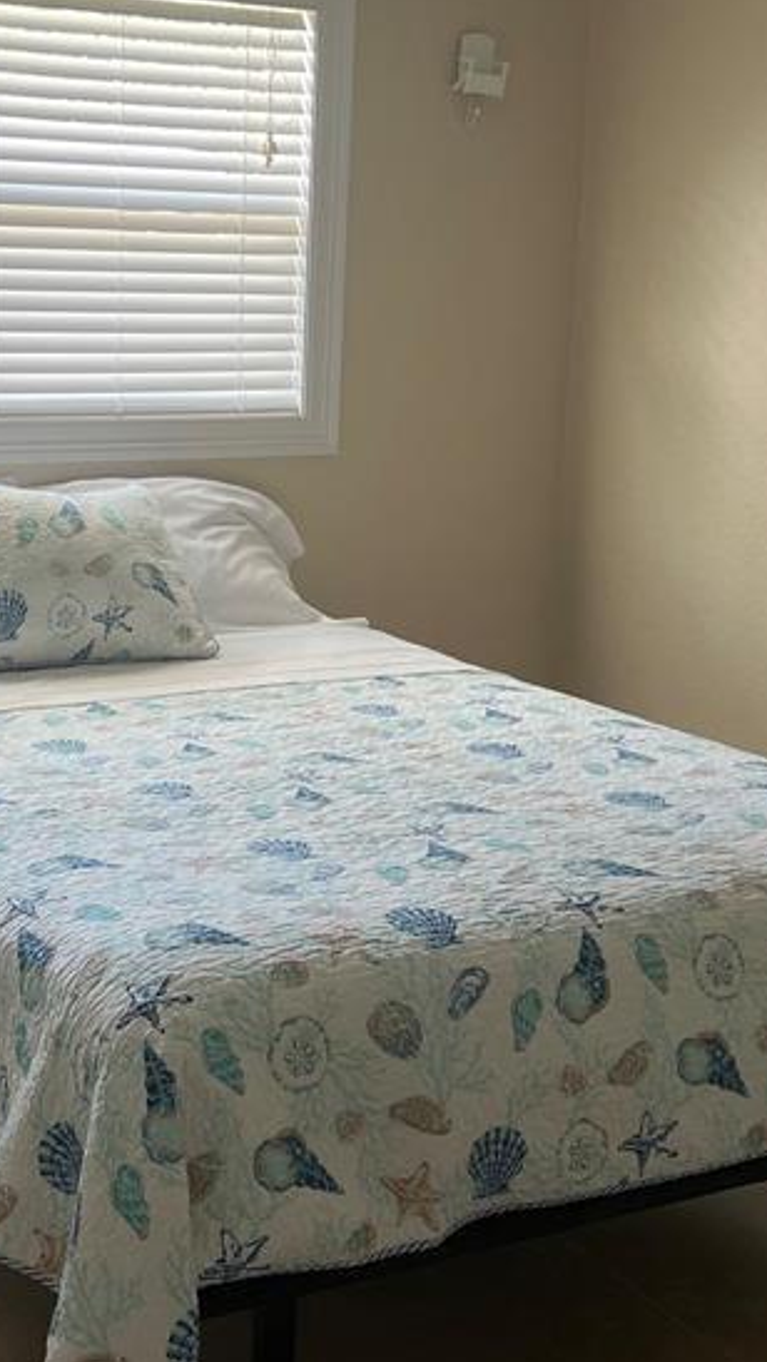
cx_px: 207
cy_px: 620
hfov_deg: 22.5
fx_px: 1915
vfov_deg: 39.1
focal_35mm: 53
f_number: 1.5
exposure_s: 1/120
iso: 125
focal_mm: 5.7
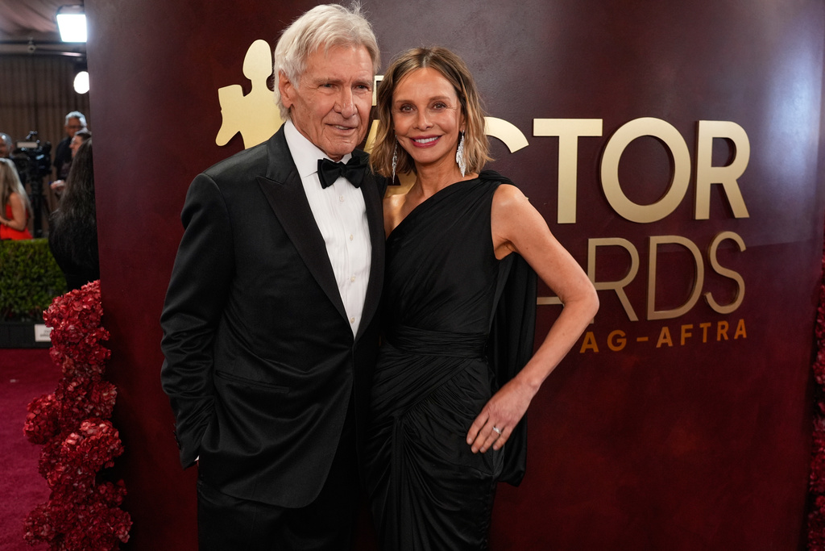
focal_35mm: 33
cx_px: 412
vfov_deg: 40.0
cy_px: 276
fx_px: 756
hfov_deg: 57.2
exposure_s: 1/160
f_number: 4.5
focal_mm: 33
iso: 2500
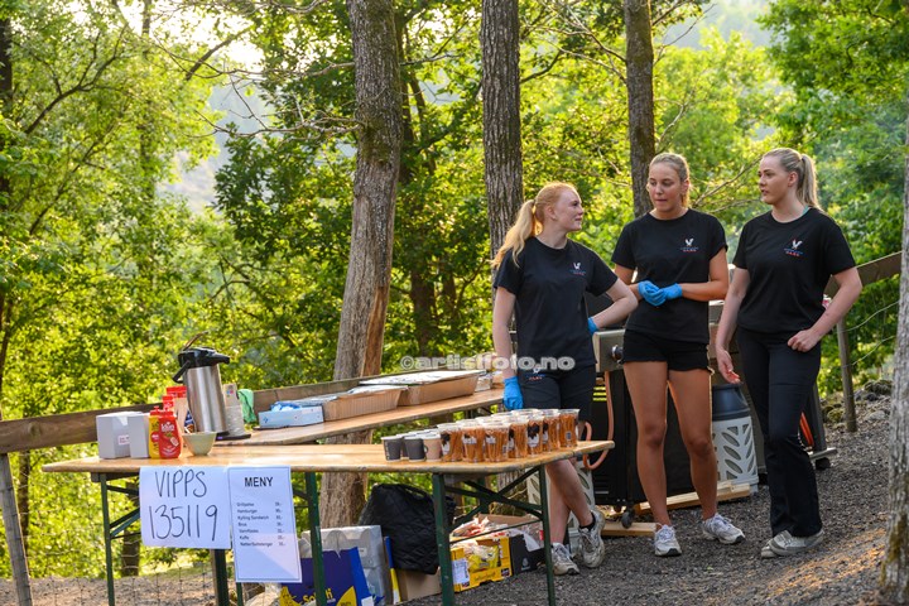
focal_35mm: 110
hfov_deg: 18.6
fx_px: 2777
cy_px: 303
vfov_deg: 12.5
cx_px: 454
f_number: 7.1
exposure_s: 1/200
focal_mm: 110
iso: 1000
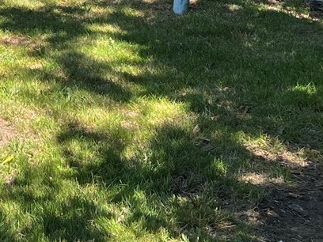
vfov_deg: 14.1
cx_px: -33
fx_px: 952
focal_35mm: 102
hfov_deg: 18.5
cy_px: -40
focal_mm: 5.7
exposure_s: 1/1669
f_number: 1.5
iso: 50
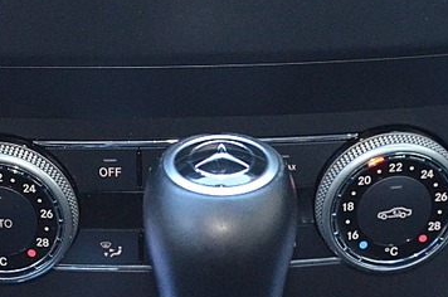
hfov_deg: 21.0
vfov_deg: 13.2
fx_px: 1205
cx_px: 193
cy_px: -167
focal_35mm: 97
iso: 2000
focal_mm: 18
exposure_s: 1/60
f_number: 3.5
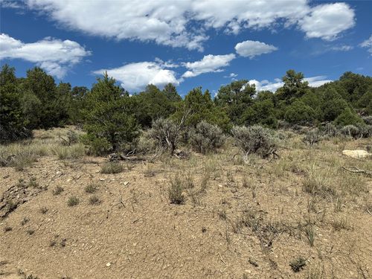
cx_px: 186
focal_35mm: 24
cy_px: 140
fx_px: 258
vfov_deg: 56.8
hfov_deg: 71.6
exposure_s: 1/7042
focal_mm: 6.86
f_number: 1.78
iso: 80
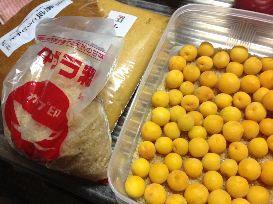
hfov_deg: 52.7
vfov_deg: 40.6
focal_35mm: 35
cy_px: 102
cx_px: 136
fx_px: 276
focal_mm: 4.28
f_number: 2.4
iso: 200
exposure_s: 1/15
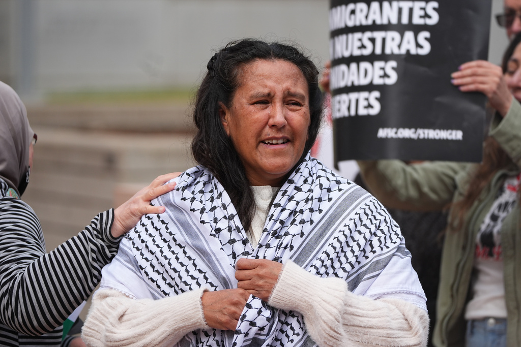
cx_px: 260
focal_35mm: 237
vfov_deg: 5.8
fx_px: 3430
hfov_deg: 8.7
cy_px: 174
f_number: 5.6
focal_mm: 237
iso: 500
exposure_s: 1/640
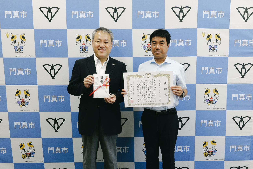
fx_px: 141
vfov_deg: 61.9
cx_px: 126
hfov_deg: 84.0
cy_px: 84
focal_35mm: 20
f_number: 6.3
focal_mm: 20
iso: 2000
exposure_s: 1/60
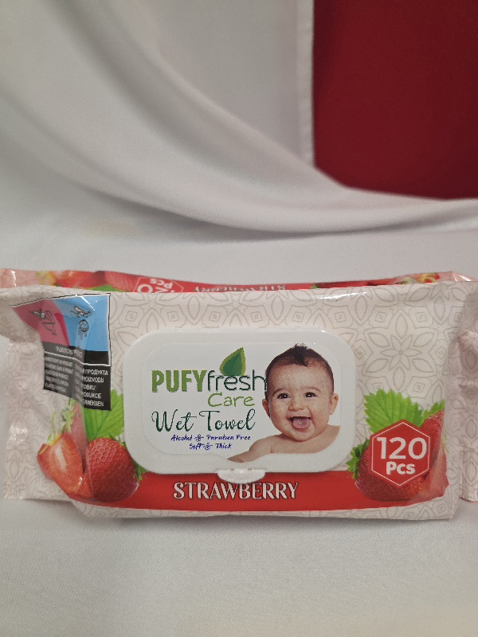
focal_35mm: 23
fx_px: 423
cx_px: 239
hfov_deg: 58.9
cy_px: 318
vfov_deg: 73.9
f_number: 1.7
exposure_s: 1/101
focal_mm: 6.3
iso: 250
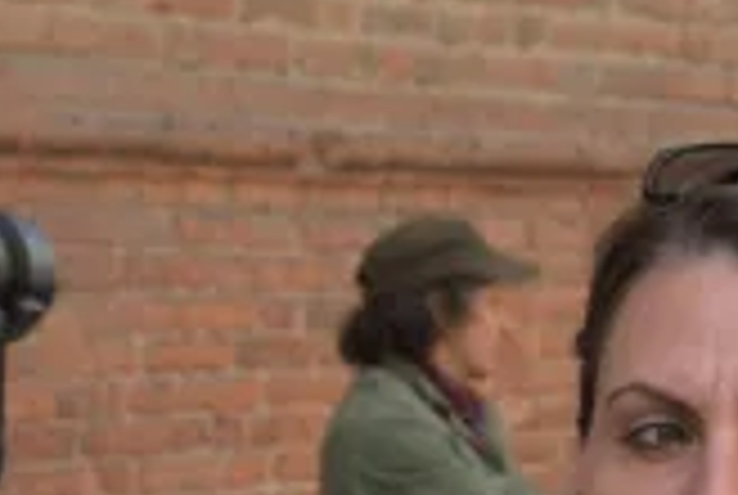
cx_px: 738
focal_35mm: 241
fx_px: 4949
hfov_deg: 8.5
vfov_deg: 5.7
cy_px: 533
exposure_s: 1/250
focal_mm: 66
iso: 640
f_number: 11
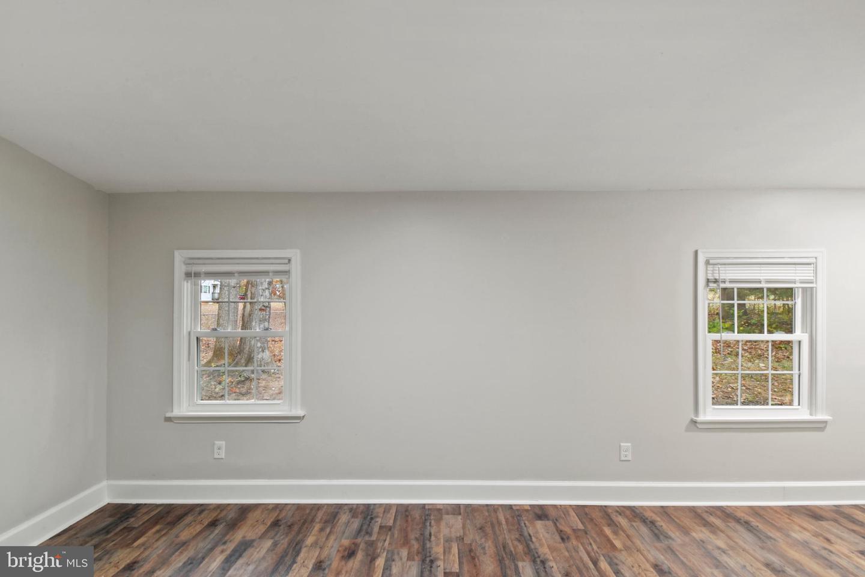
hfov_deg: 100.4
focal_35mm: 15
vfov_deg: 77.3
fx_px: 360
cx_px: 432
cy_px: 288
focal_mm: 10
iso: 100
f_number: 22
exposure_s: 10
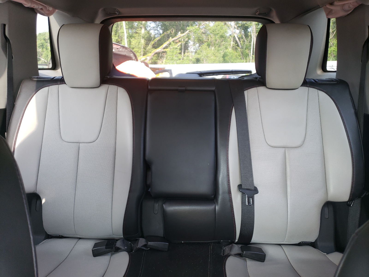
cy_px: 138
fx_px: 277
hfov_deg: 67.3
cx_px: 184
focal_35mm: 26
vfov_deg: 53.1
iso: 52
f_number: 1.5
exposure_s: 1/60.2
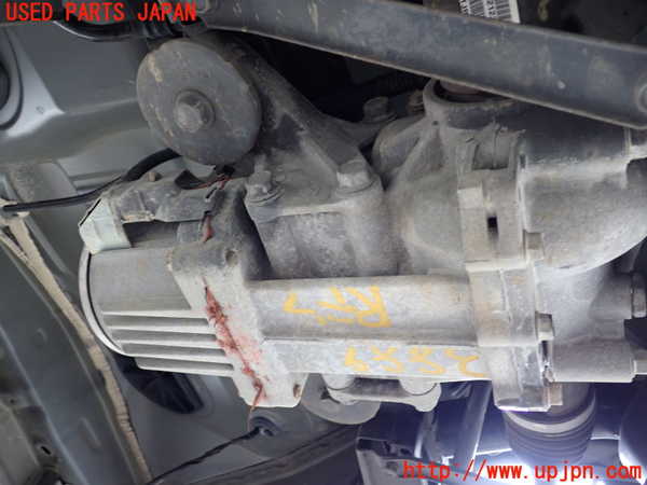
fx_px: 561
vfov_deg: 46.8
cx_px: 324
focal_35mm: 30
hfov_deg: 60.0
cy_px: 242
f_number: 2.3
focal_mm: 5.4
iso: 250
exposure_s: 1/30
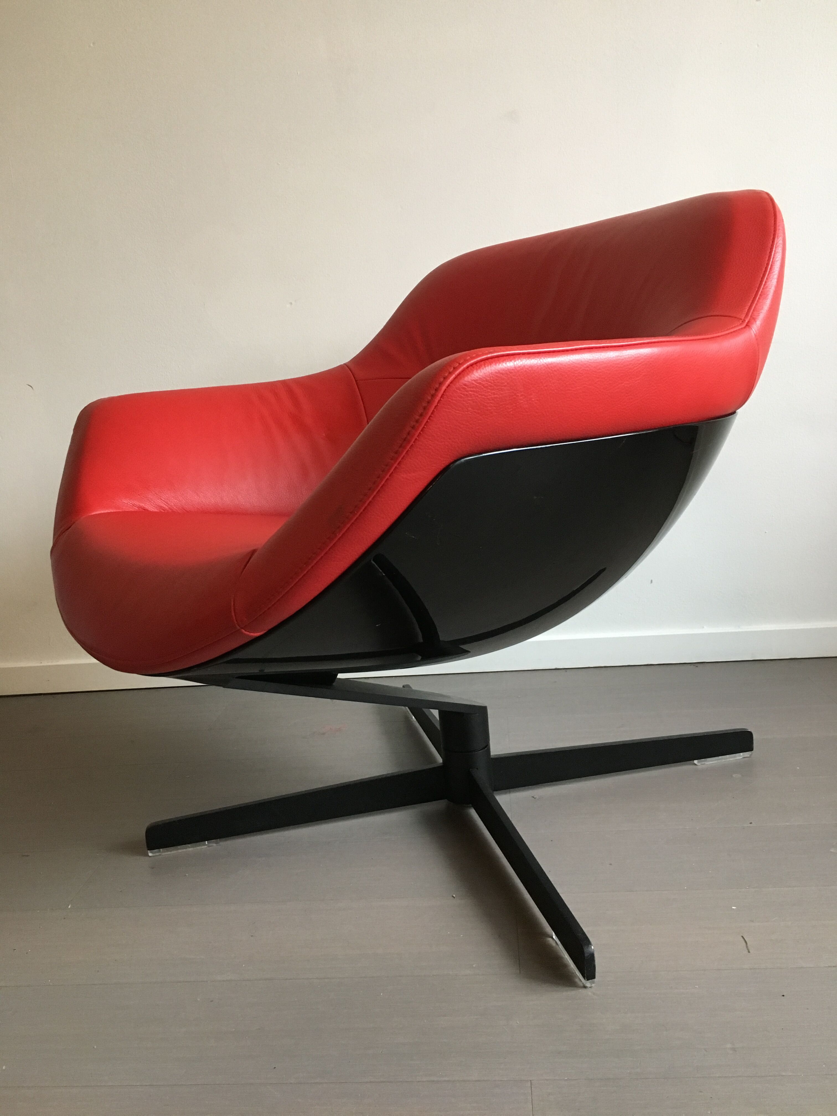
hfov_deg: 48.2
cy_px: 558
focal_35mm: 29
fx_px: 935
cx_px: 418
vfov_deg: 61.7
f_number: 2.2
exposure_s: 1/20
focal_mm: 4.15
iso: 200
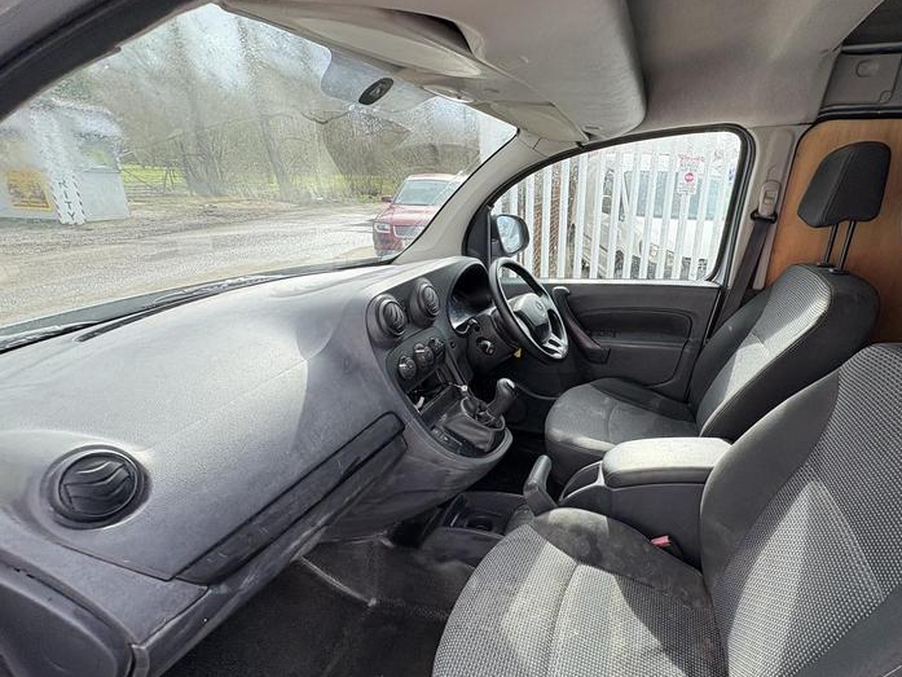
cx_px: 559
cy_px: 348
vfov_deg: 71.6
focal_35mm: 18
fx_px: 469
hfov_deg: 86.2
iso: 64
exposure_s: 1/165
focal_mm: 2.22
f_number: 2.2
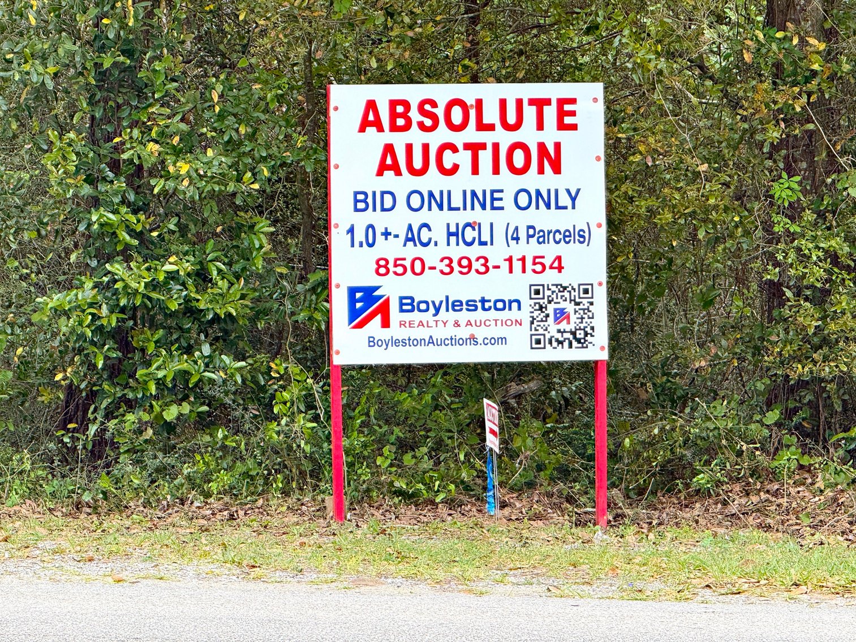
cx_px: 428
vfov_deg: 7.5
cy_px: 321
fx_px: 4872
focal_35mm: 197
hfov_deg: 10.0
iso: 64
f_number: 2
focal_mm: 15
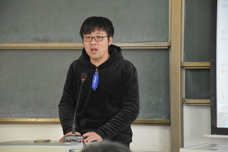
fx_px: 949
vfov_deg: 9.1
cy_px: 76
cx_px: 114
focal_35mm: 150
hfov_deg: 13.7
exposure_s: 1/60
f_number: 5.6
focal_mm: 100
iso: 2200
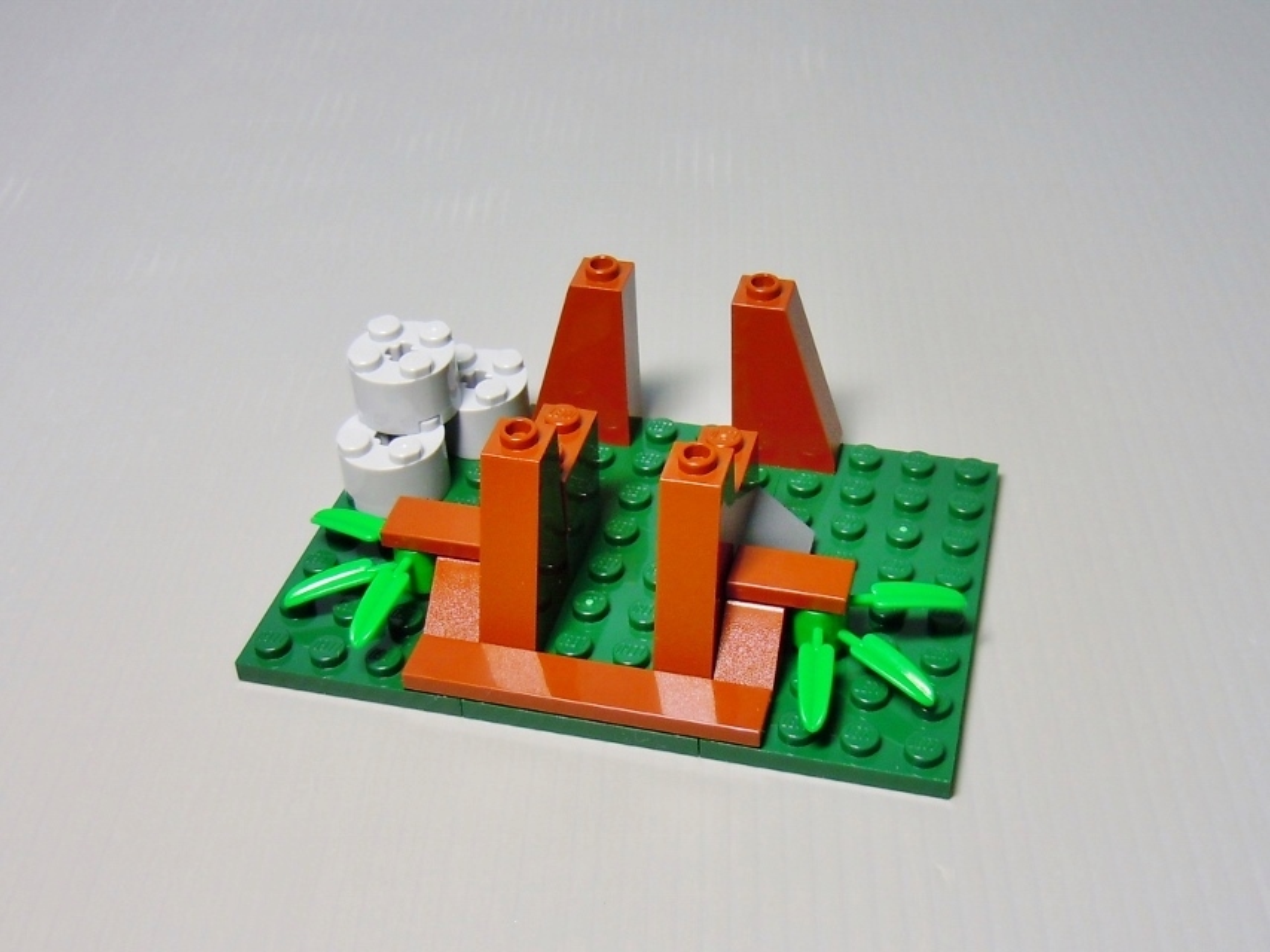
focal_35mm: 30
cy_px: 476
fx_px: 1100
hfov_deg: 60.0
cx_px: 635
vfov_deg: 46.8
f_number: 3.5
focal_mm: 5.4
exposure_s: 1/13
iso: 100
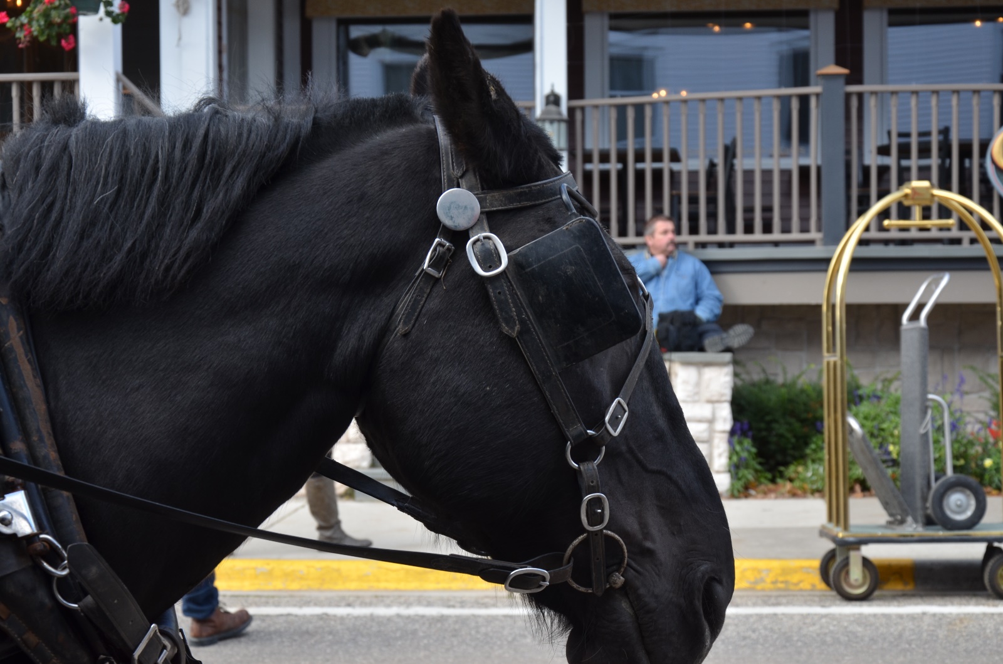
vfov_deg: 18.1
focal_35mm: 75
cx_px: 502
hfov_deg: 27.1
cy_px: 332
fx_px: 2085
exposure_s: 1/160
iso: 200
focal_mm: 50
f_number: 6.3
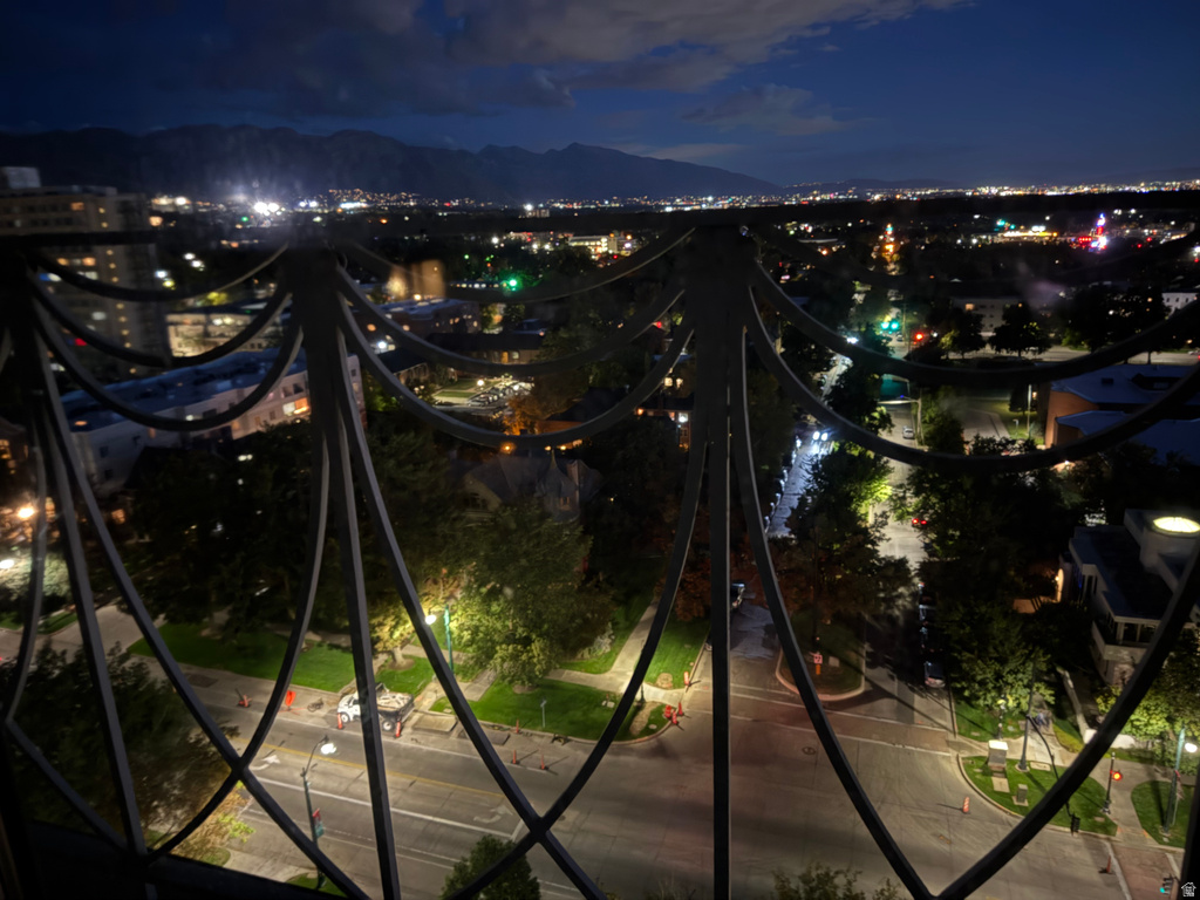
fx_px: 832
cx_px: 600
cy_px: 450
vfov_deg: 56.8
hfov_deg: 71.6
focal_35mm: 24
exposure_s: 1/2
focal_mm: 6.76
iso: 1600
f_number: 1.78
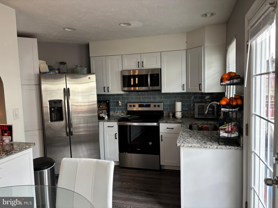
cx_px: 139
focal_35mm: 26
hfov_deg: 67.3
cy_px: 104
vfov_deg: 53.1
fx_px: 209
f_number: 1.6
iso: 100
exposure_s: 1/120
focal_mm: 5.96
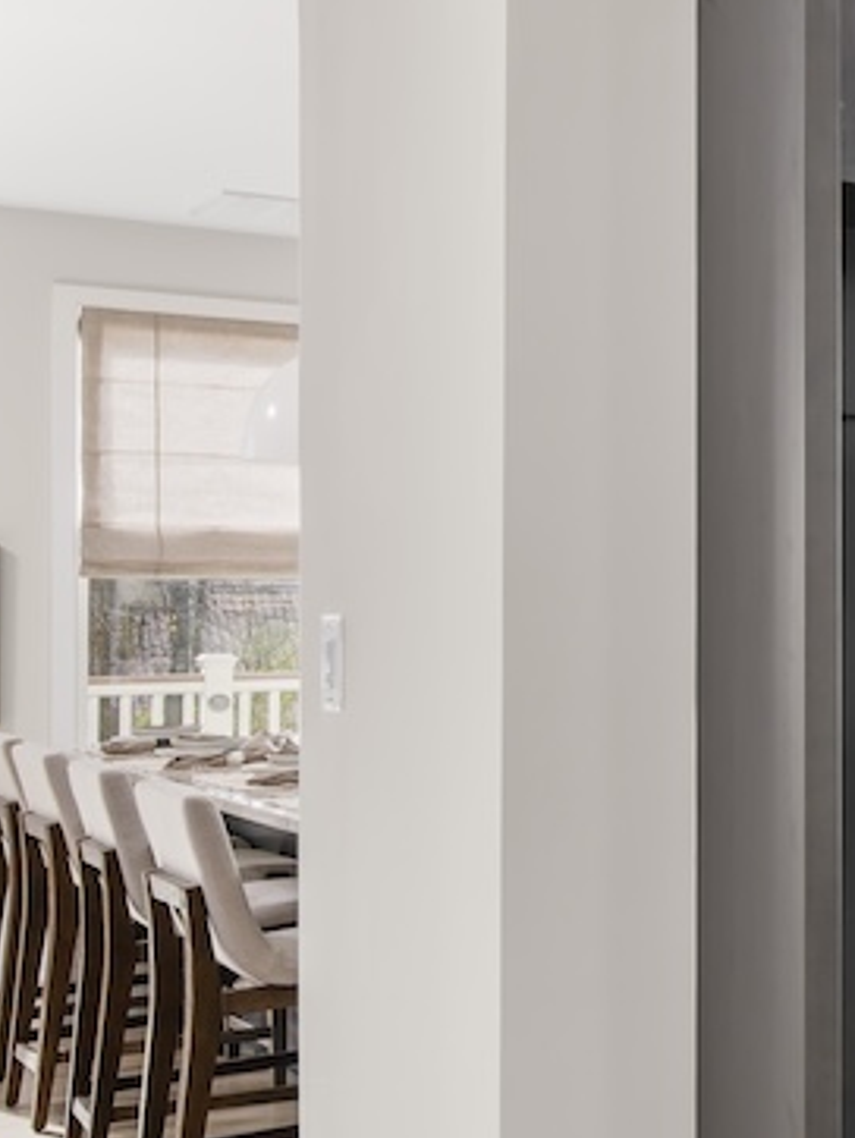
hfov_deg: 18.2
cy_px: 747
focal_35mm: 58
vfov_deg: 33.0
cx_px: 1660
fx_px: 1908
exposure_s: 1/200
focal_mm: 19
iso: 200
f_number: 9
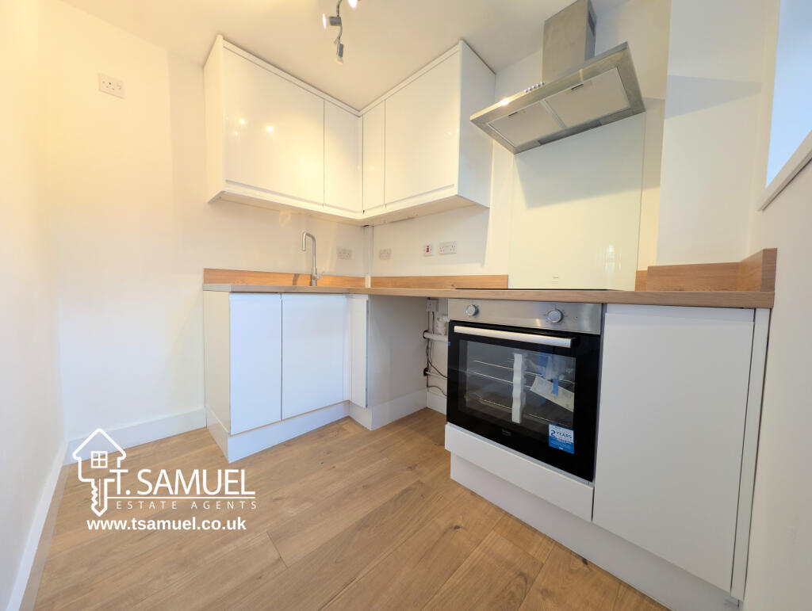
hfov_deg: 110.5
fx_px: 282
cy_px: 306
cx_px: 406
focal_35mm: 12
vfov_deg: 94.6
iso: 39
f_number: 1.95
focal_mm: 2.23
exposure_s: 1/38.1
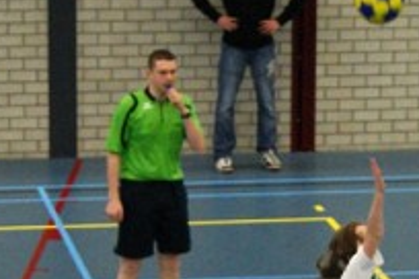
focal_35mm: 151
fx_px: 1757
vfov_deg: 9.0
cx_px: 226
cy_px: 347
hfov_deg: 13.6
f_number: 4.5
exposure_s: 1/100
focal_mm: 26
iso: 800
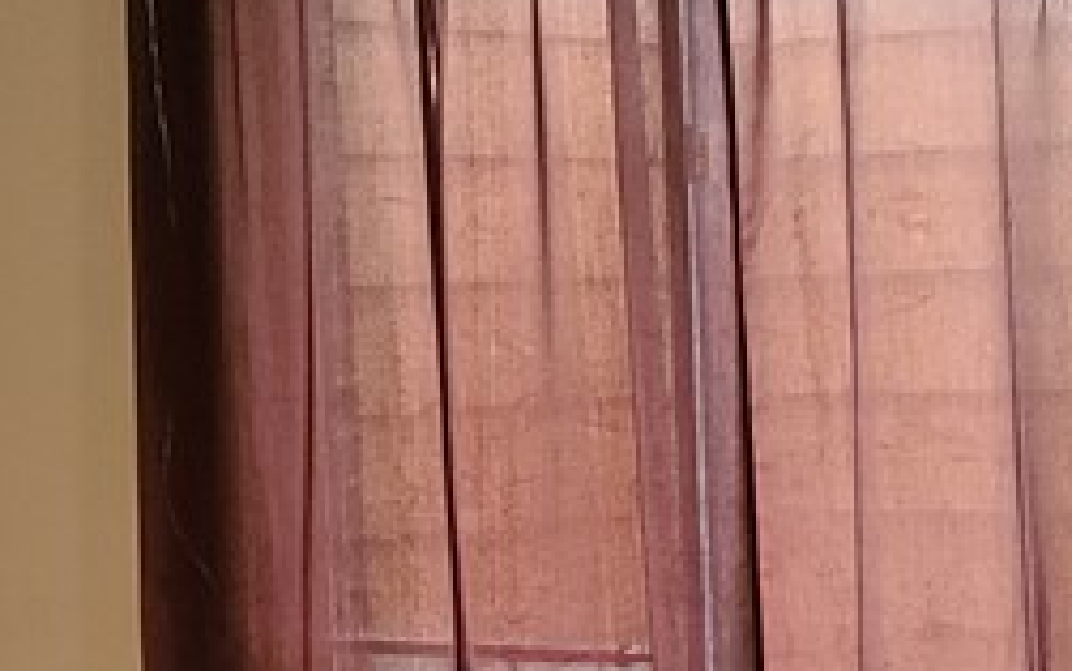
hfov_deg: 16.4
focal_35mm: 121
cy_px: 808
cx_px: 1328
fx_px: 3536
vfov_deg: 10.6
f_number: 2
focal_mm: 5.9
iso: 640
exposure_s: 1/17
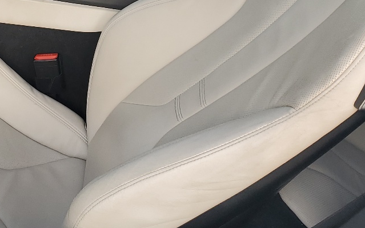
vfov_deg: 18.4
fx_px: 686
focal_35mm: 69
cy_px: 2
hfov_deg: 29.1
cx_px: 67
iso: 50
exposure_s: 1/357
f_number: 1.5
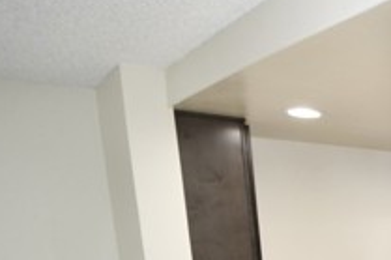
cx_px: 543
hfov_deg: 30.5
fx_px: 499
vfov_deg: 25.0
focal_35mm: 46
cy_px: 345
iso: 280
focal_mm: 10
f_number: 4
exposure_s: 1/60
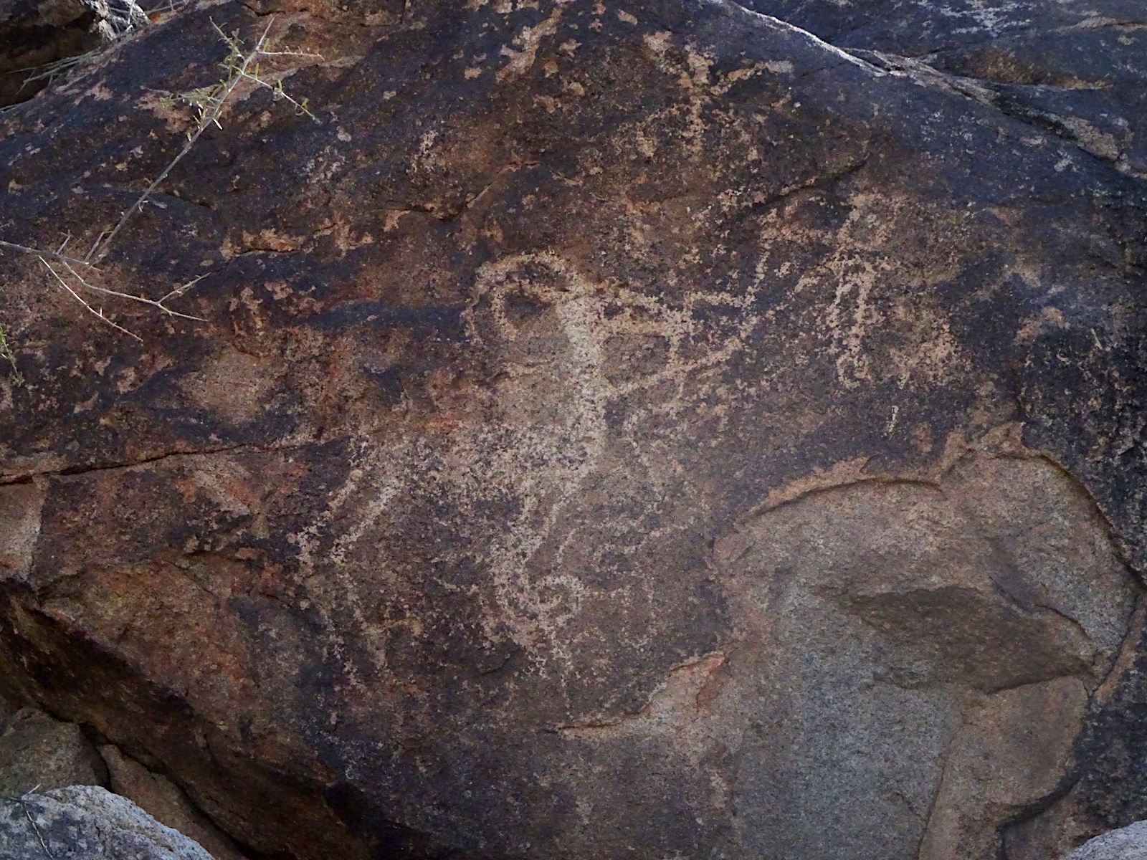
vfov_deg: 10.2
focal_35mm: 146
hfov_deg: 13.5
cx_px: 574
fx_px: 4838
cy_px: 430
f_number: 6.3
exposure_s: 1/1250
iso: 800
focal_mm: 24.99
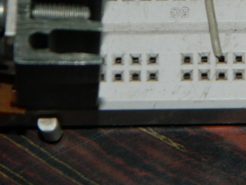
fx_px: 1698
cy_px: -28
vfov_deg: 6.2
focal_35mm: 239
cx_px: 244
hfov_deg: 8.2
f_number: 11.9
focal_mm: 15.1
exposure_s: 1/50
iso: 200
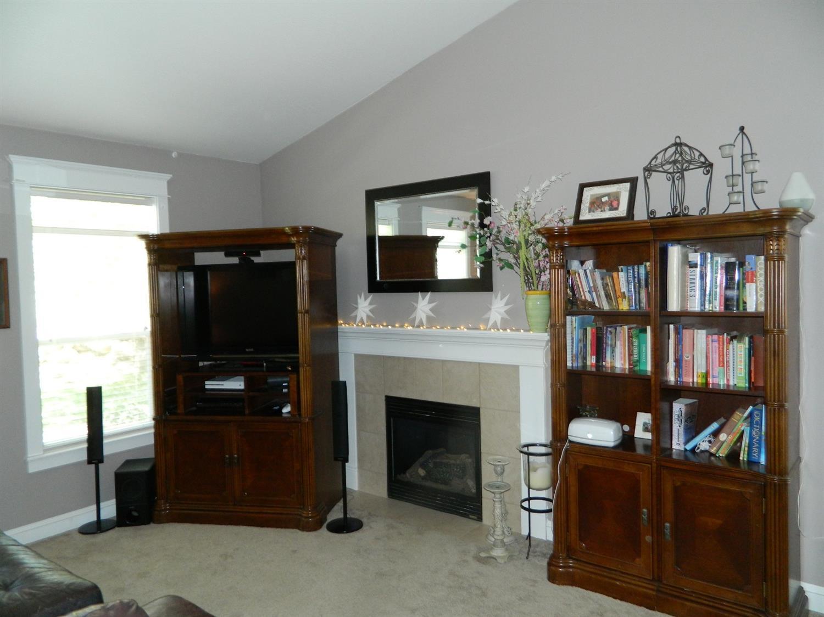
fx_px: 595
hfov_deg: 69.4
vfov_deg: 54.9
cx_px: 412
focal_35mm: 25
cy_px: 308
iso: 200
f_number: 3.1
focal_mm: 4.5
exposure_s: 1/30
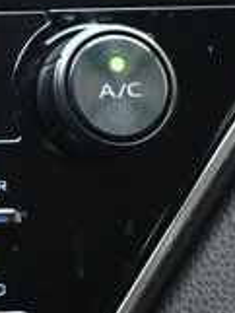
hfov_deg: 6.5
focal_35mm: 218
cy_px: 199
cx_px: -305
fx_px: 1971
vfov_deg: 9.1
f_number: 4.8
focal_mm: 38
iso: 2000
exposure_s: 1/125
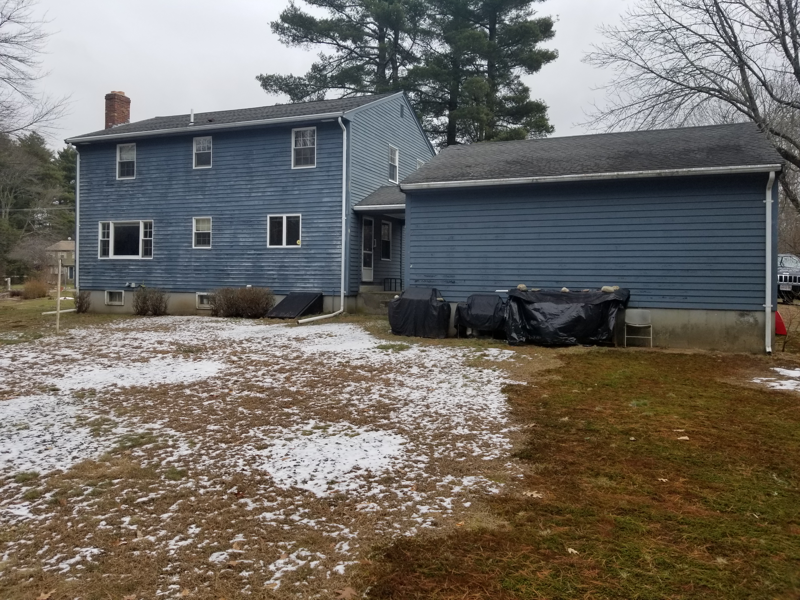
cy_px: 300
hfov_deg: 67.3
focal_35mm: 26
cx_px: 400
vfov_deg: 53.1
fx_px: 601
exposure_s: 1/918
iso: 50
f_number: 1.7
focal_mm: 4.25
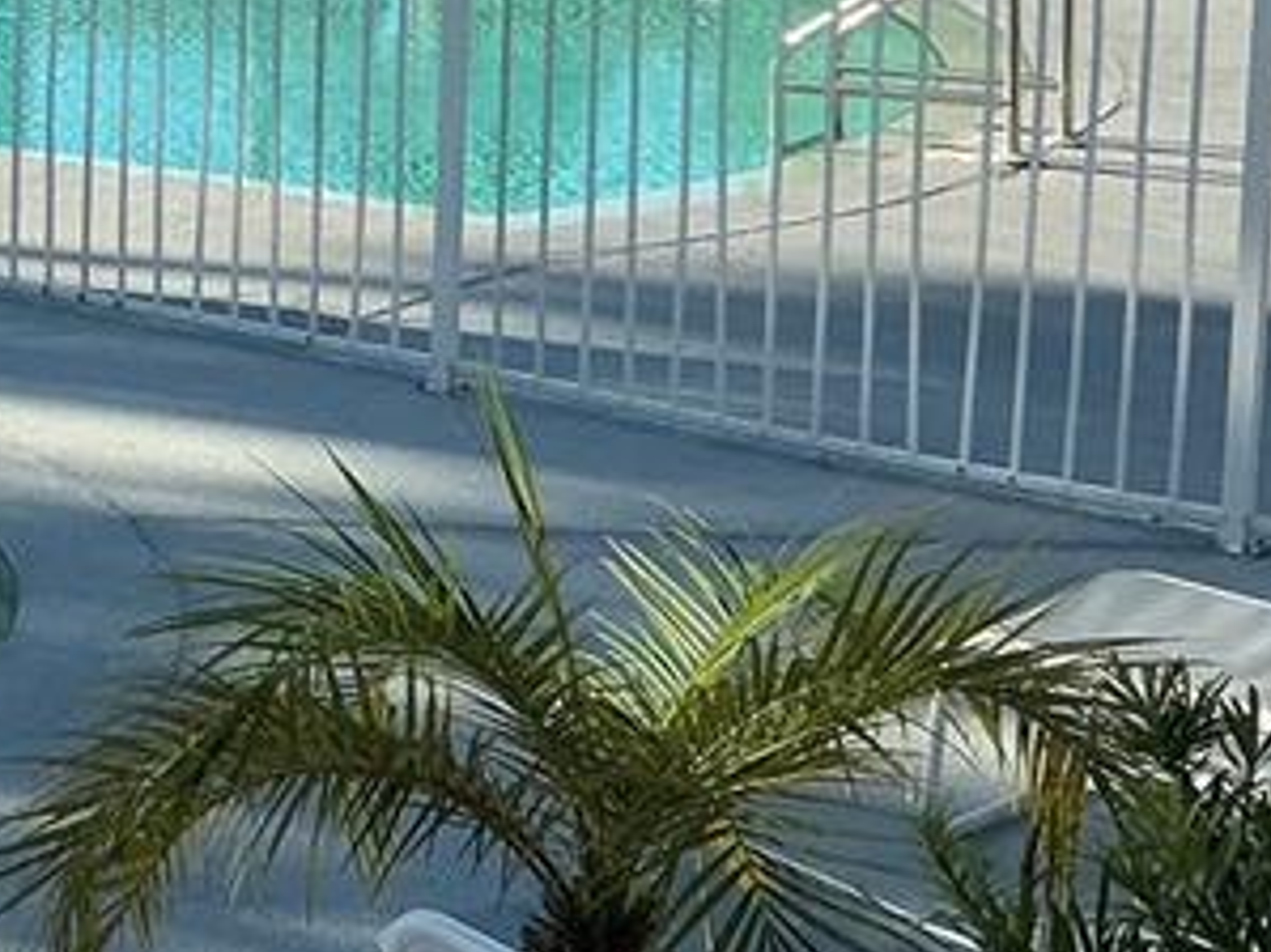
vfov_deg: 14.8
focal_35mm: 96
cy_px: -242
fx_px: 3523
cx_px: -680
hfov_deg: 18.1
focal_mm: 3
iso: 25
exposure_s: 1/1412
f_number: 1.8
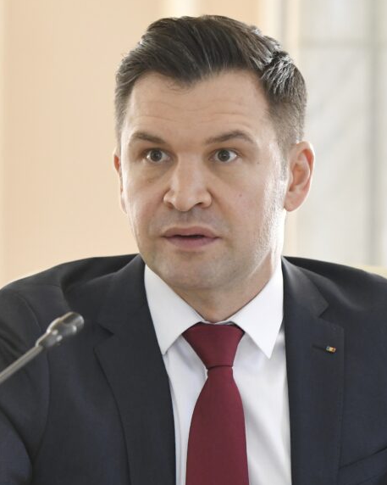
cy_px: 216
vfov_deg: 8.5
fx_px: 3253
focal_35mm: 227
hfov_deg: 6.8
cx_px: 134
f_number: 2.8
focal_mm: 135
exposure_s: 1/200
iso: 2000
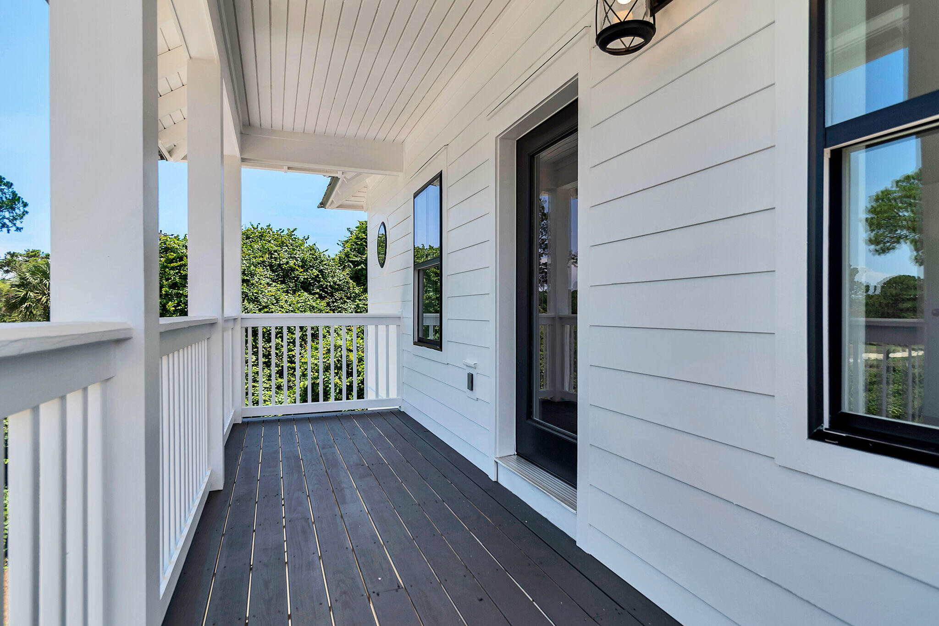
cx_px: 470
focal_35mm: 18
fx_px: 469
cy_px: 313
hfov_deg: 90.0
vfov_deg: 67.4
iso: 125
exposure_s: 1/250
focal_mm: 12
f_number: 6.3
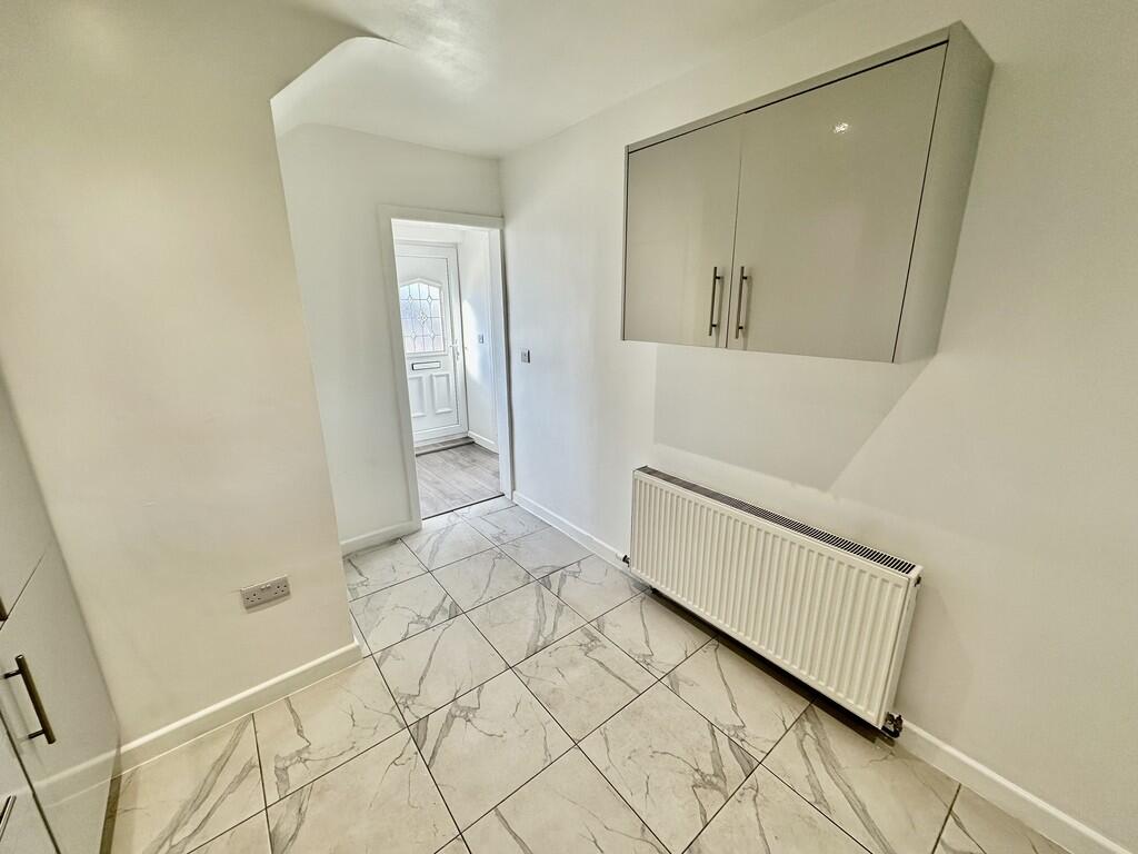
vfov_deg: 85.7
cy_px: 427
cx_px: 569
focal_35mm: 14
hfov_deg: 102.1
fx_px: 460
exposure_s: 1/100
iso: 50
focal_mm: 2.22
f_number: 2.2
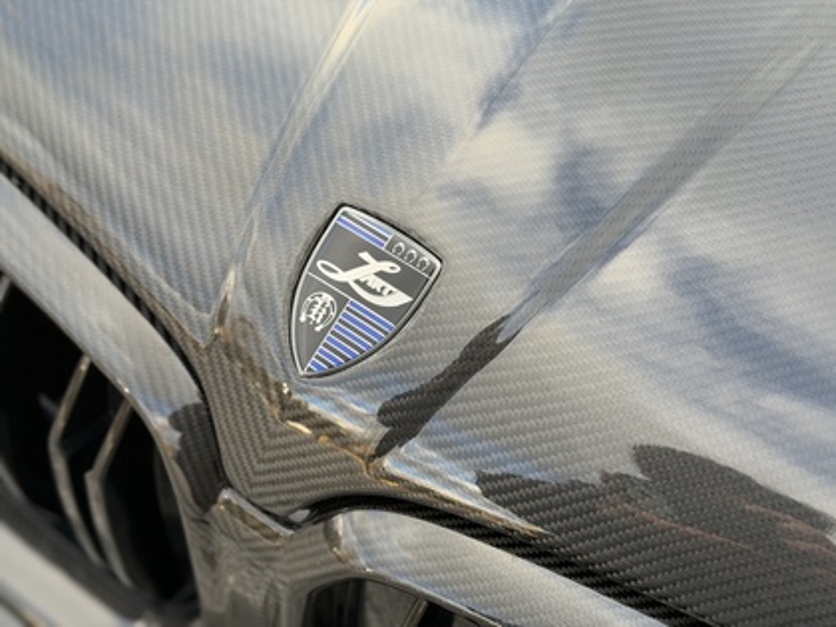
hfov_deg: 39.7
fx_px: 1159
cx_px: 418
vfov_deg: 30.3
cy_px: 314
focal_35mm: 48
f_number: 1.78
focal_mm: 6.76
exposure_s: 1/153
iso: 50
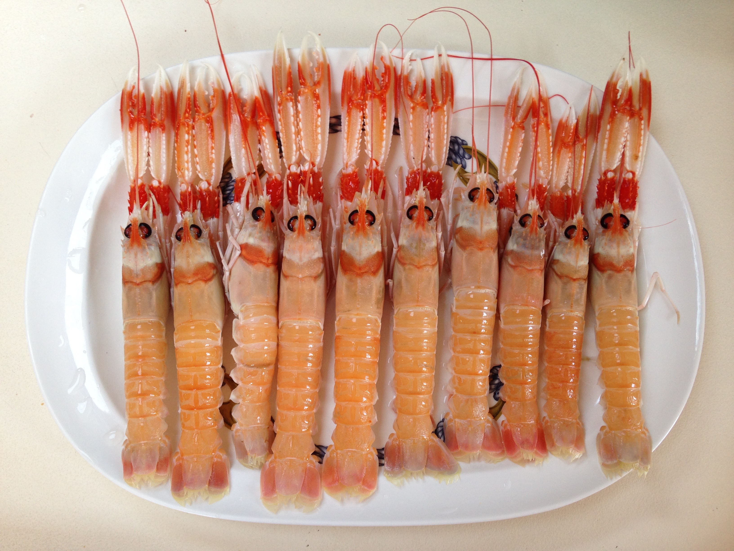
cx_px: 367
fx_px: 700
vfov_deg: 42.9
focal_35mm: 33
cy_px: 276
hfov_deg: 55.4
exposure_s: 1/30
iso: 50
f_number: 2.4
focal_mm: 4.12
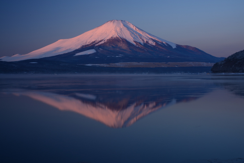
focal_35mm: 48
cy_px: 82
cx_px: 122
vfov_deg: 28.1
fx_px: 325
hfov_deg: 41.1
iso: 100
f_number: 25
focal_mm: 48
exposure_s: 1
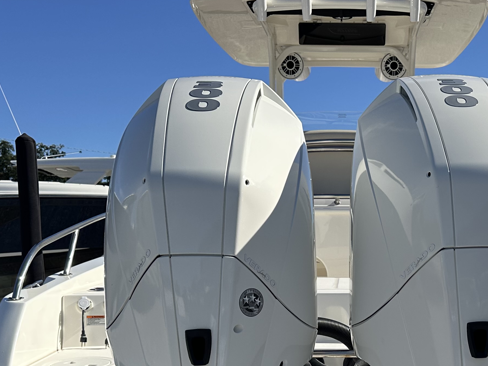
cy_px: 343
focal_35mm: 54
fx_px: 761
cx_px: 342
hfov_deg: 35.0
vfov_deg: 26.0
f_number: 1.78
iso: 80
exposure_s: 1/7042
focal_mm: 6.86
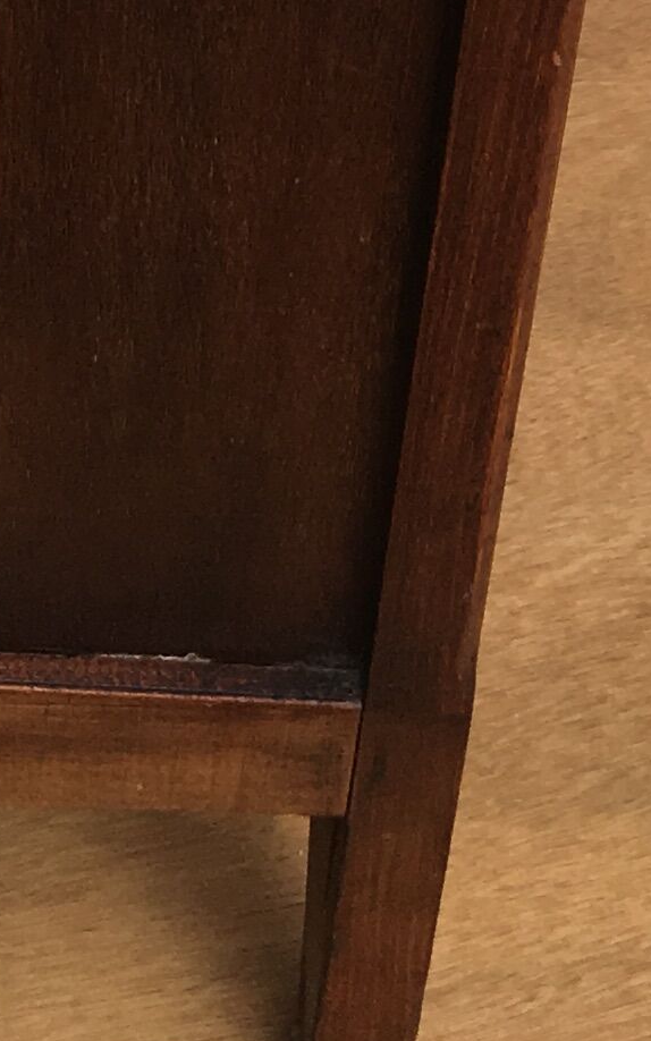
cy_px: -1125
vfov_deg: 13.1
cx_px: -171
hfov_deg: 9.6
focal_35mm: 135
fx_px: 3831
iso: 25
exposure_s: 1/425
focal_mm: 4.15
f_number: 2.2
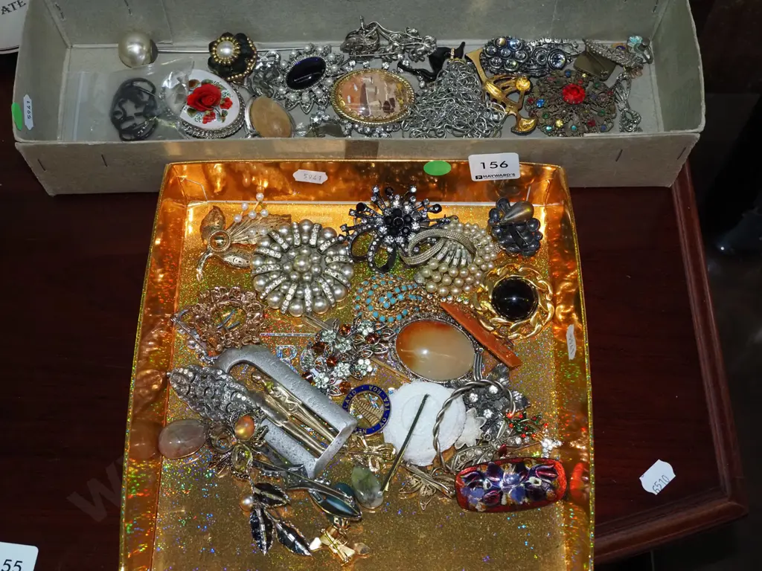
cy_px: 286
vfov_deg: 30.3
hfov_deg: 39.7
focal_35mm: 48
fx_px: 1057
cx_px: 381
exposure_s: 1/160
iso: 2500
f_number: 5.6
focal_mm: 24
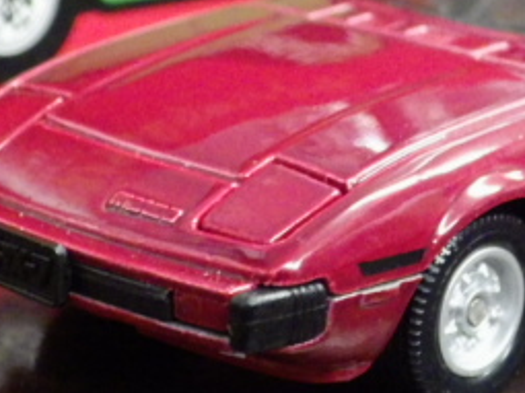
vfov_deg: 10.0
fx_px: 2244
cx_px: 430
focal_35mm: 148
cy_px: 70
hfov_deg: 13.3
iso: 1600
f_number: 4
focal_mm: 10.7
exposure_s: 1/25
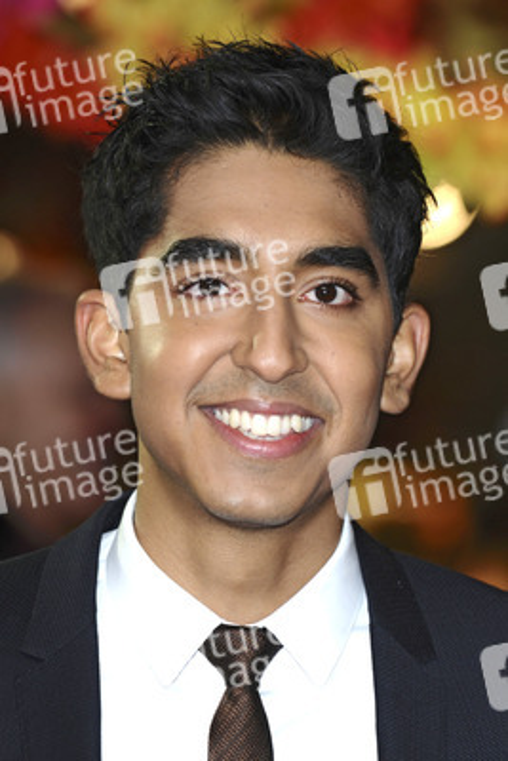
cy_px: 380
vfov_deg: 8.9
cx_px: 254
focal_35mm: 232
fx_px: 4917
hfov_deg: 5.9
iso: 320
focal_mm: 155
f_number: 4.5
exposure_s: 1/200
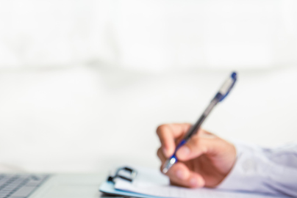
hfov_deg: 18.2
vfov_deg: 12.3
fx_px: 916
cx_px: 57
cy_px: 132
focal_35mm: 111
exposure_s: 1/200
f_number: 4.5
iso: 100
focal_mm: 62
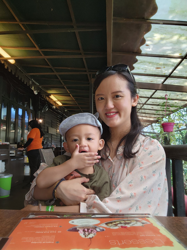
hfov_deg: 54.9
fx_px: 180
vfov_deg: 69.4
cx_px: 94
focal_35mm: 25
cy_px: 125
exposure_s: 1/100
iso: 160
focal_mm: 3.8
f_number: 2.2
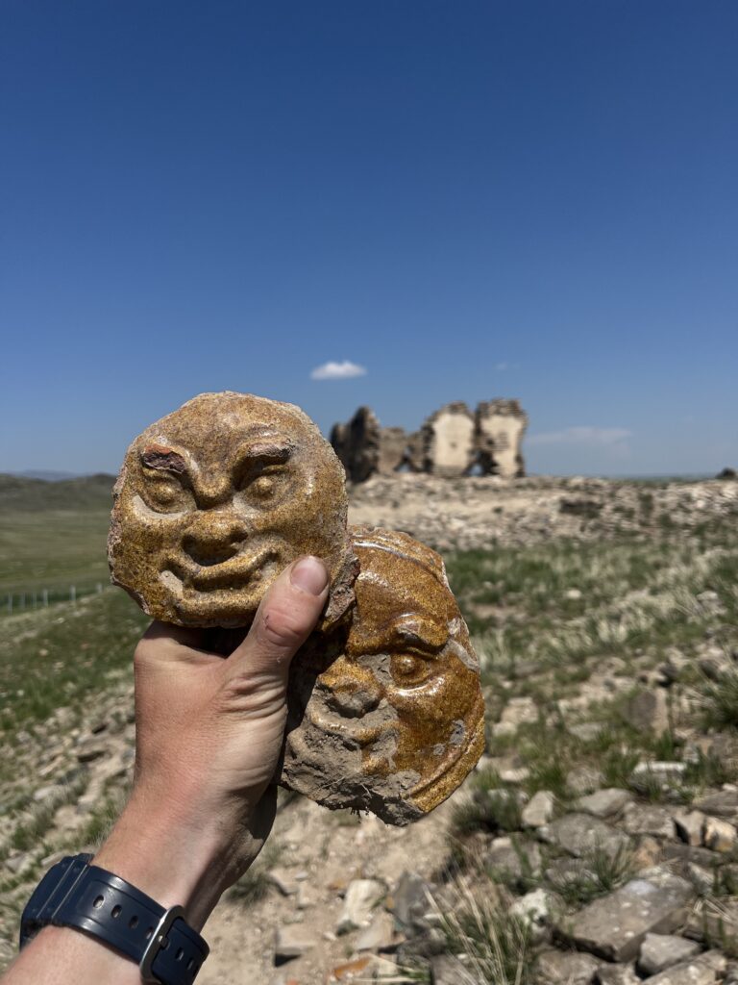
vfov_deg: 67.3
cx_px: 369
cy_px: 492
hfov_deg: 53.1
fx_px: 739
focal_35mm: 26
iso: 50
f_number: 1.6
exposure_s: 1/5556
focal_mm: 5.1
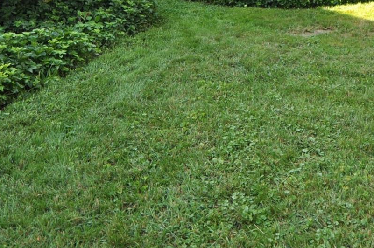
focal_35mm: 46
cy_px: -27
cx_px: 300
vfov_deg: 26.7
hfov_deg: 41.0
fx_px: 477
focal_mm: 12
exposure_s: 1/60
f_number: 8
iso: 220
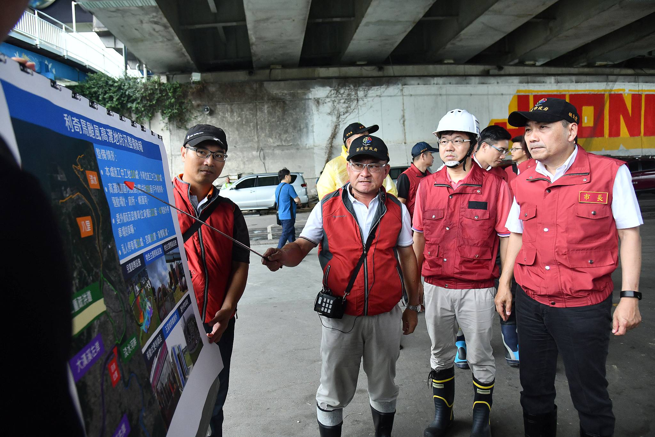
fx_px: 437
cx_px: 328
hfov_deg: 73.7
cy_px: 218
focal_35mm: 24
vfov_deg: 53.1
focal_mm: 24
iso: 1400
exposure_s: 1/250
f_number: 5.6
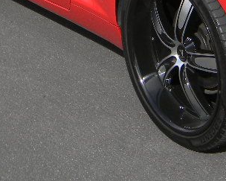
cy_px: -76
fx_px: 903
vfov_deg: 11.1
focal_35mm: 135
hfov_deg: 14.0
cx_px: 245
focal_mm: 7.3
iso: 80
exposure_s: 1/644
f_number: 3.8
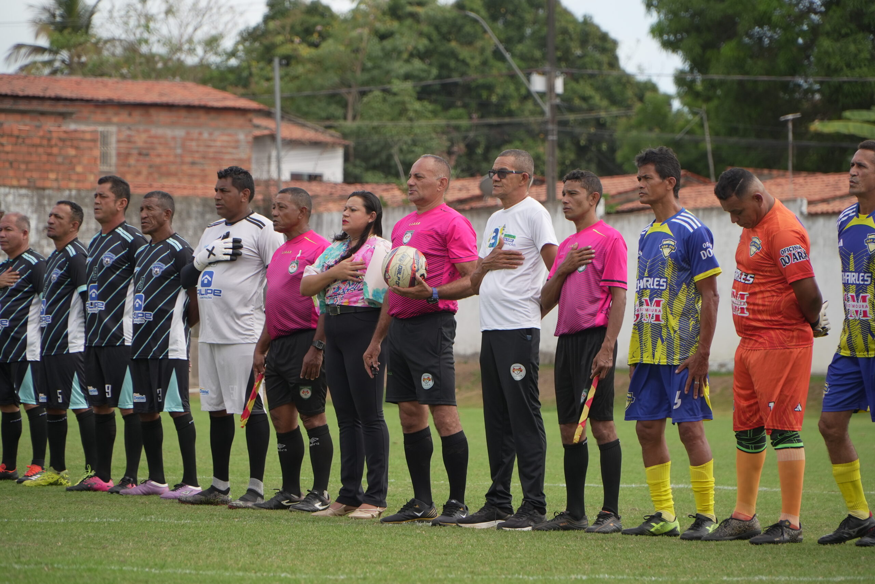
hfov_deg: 13.1
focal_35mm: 157
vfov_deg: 8.7
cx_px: 438
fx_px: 3816
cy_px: 292
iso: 200
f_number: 4
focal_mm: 105
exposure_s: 1/1000
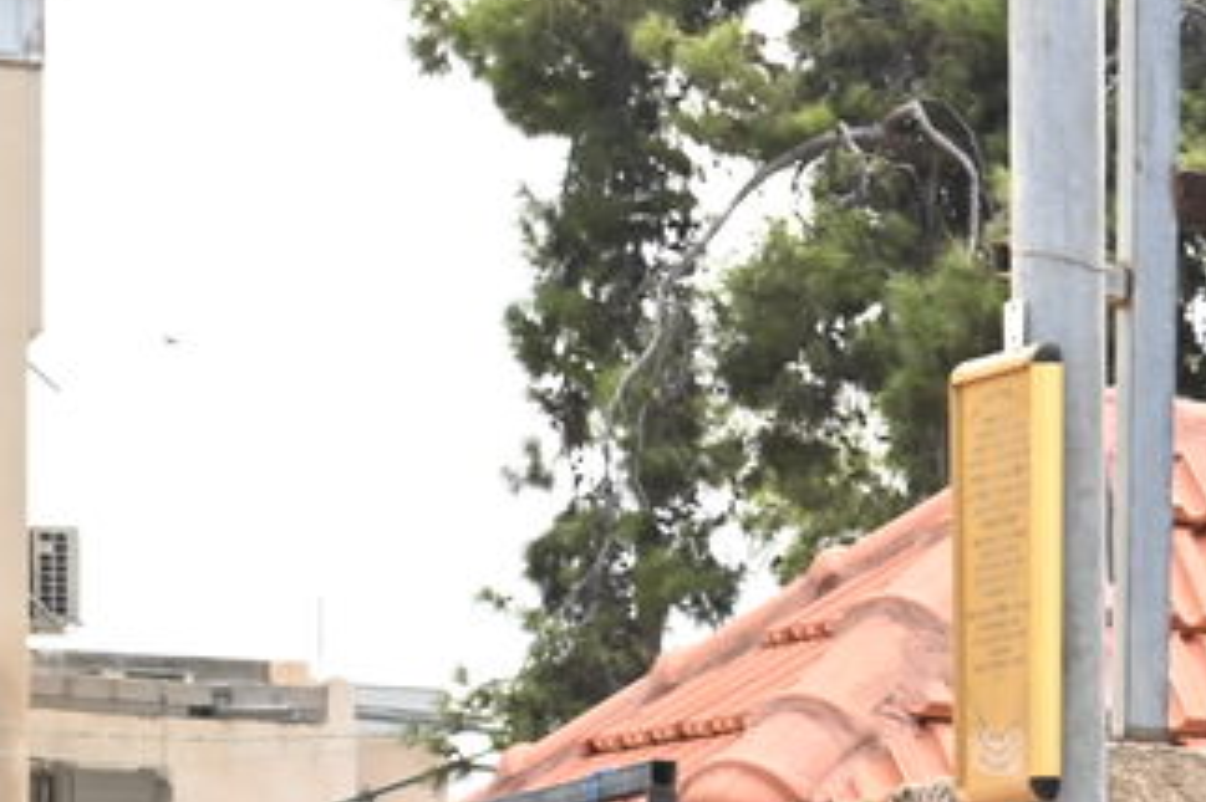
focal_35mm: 303
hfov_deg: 6.7
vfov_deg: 4.5
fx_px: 10145
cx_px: 2125
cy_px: 1589
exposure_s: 1/200
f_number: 20
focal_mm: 70
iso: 1250
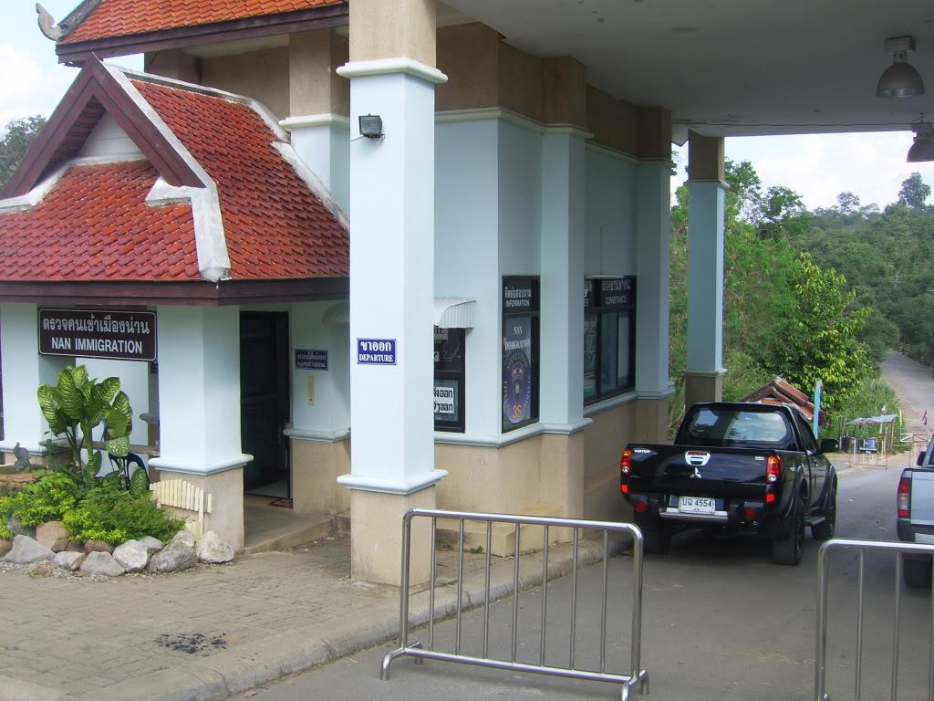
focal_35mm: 38
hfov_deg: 49.0
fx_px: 1025
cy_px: 350
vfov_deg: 37.7
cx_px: 467
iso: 50
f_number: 6.4
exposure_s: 1/100
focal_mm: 7.8
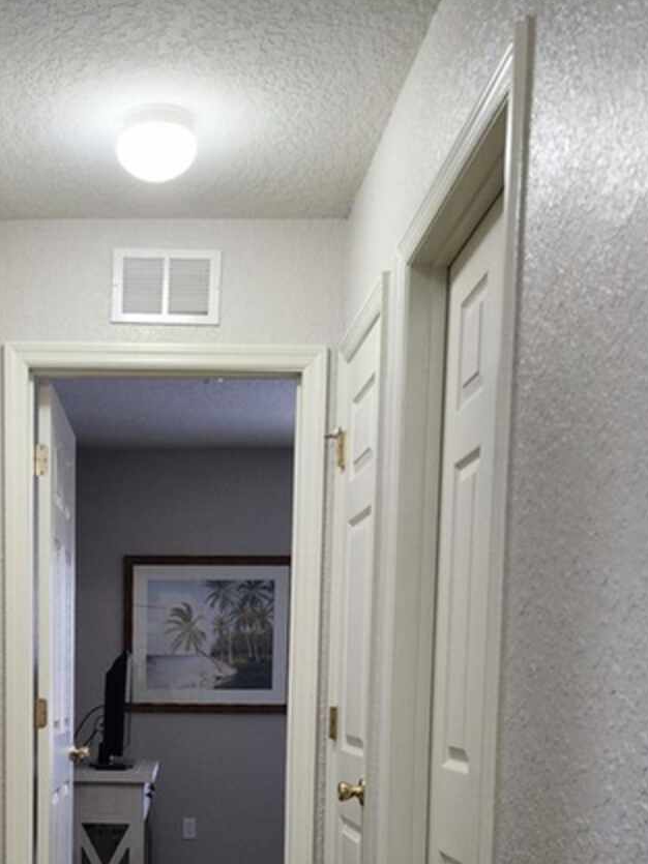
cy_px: 778
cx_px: 131
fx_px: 1173
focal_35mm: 47
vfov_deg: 37.7
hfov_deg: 30.2
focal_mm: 6.4
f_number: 1.8
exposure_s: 1/60
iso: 320
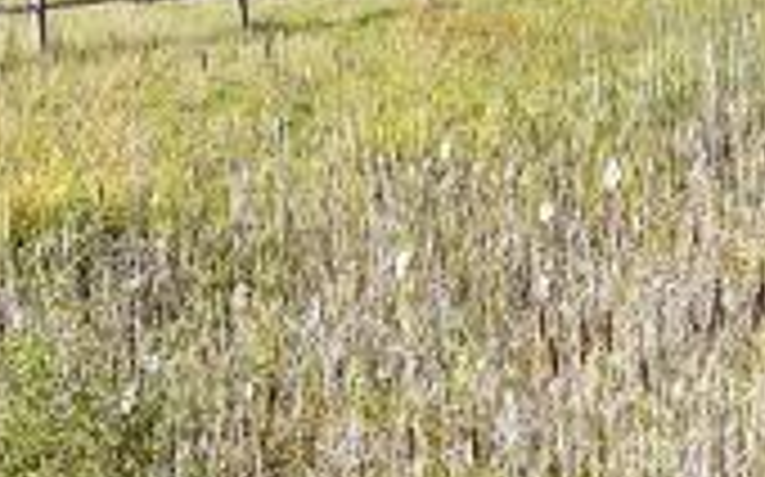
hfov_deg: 22.6
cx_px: 432
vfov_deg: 13.3
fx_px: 1917
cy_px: -250
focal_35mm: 92
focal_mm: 10
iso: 160
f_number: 8
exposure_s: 1/250
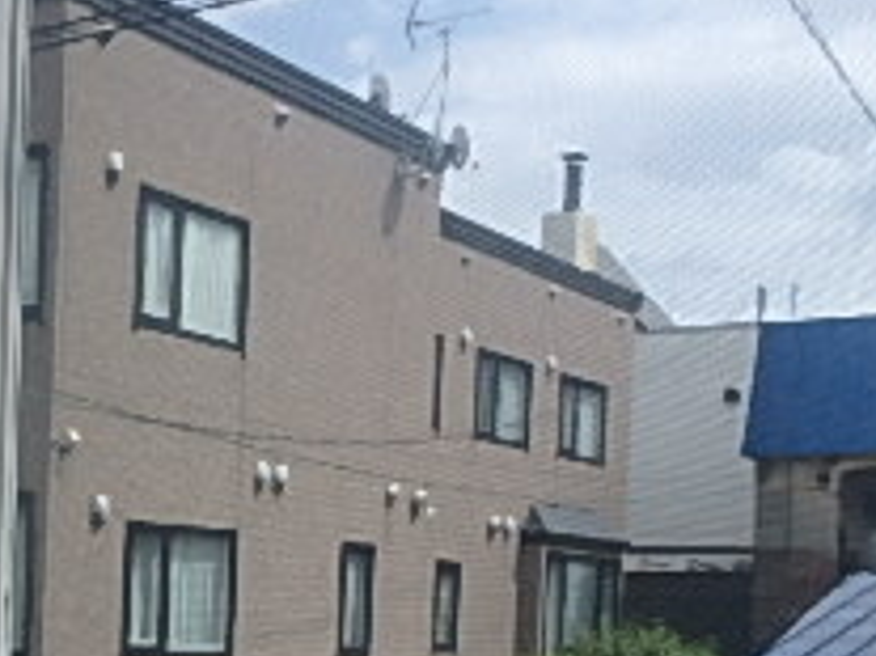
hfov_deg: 28.0
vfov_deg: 21.4
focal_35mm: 65
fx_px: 1644
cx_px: -13
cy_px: 732
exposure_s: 1/800
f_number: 3.5
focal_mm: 3.7
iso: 125
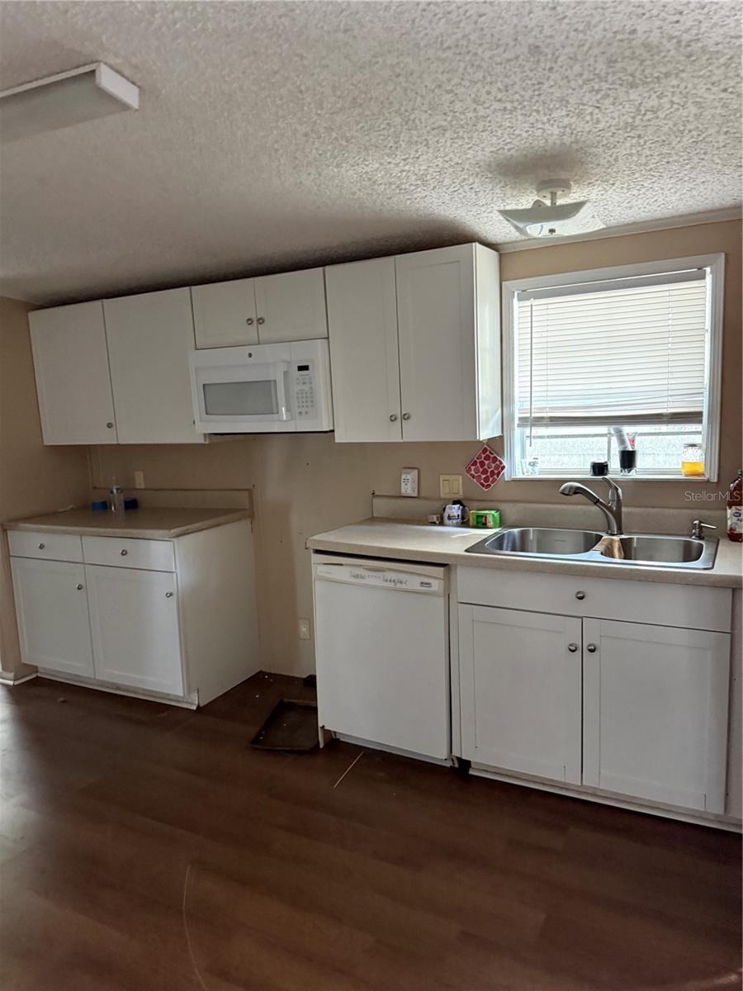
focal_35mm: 24
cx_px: 372
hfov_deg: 56.8
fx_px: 687
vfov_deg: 71.6
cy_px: 496
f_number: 1.78
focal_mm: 6.76
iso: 800
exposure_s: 1/52
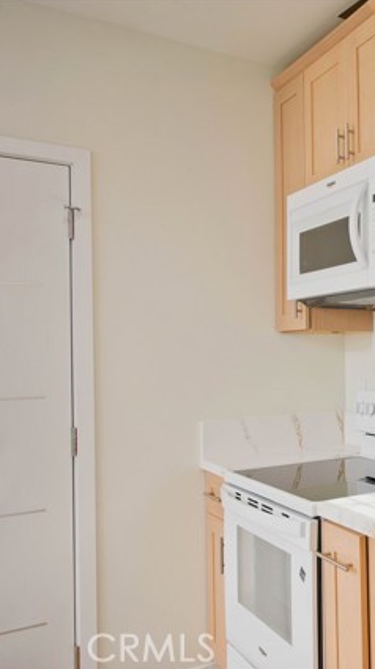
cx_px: 485
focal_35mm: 38
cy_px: 334
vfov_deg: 52.8
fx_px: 673
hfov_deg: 26.5
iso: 400
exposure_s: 1/640
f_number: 5.6
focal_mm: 24
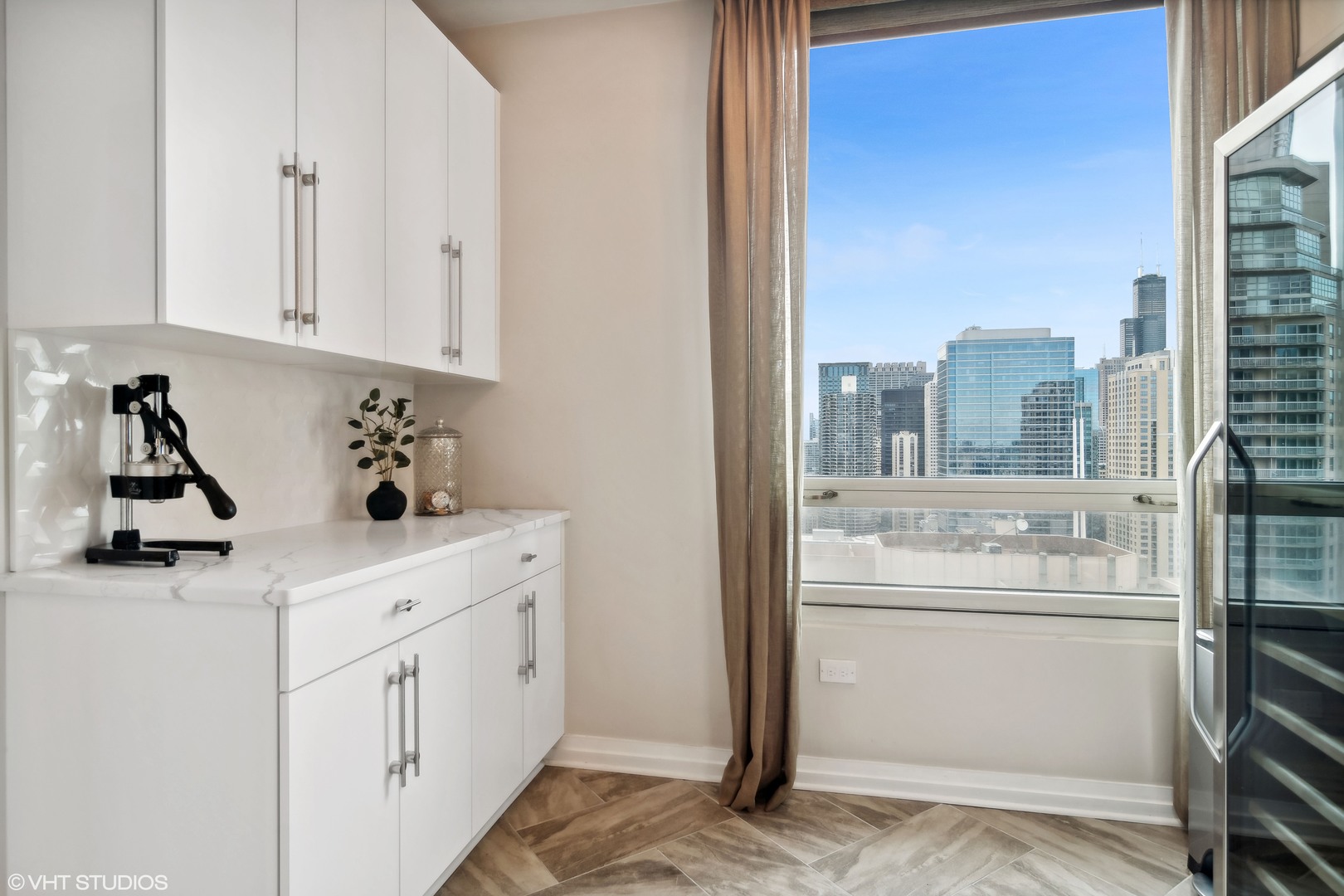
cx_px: 672
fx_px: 672
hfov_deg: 90.0
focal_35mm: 18
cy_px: 448
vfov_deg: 67.4
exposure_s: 1/60
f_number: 8
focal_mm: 12
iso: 200
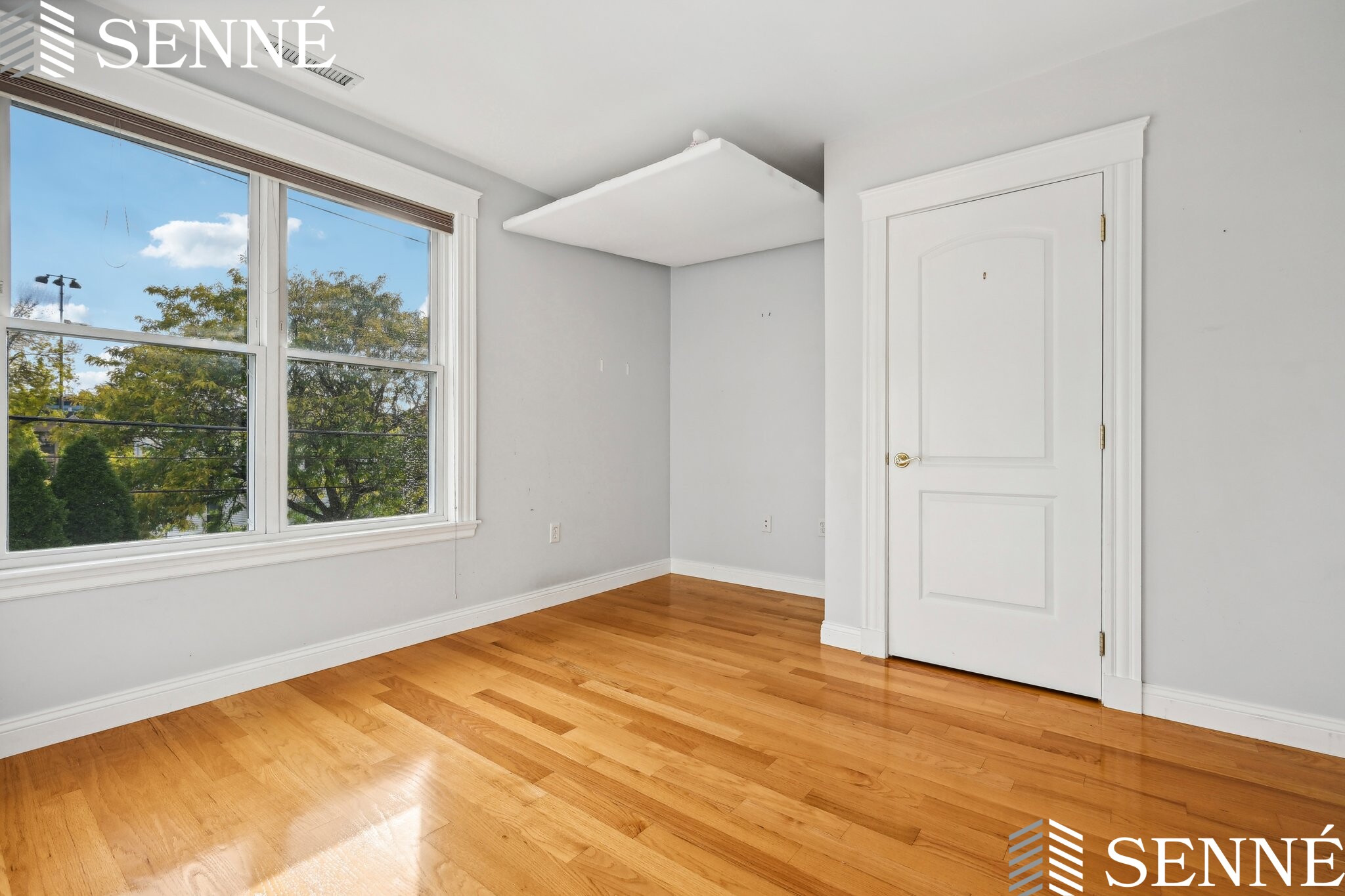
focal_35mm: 16
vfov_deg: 75.5
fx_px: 579
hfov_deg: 98.5
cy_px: 448
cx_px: 672
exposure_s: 1/250
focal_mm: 15.5
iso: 400
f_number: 8
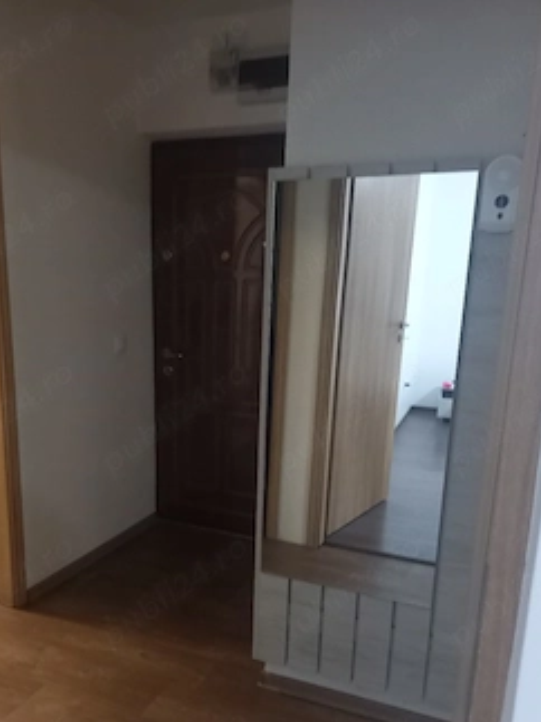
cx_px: 219
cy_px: 445
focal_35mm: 31
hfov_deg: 45.2
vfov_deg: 57.7
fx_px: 646
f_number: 1.8
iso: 1250
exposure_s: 1/20
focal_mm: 4.65
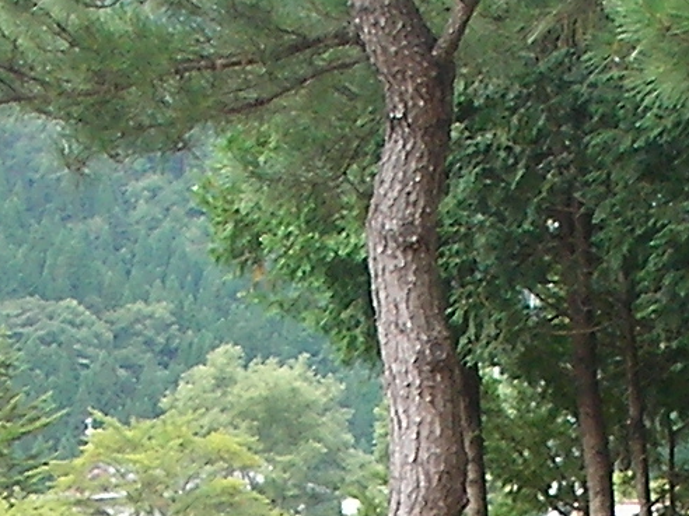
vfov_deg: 7.3
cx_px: 406
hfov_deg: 9.9
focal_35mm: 200
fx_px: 3981
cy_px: 759
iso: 50
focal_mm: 6.3
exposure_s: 1/83.4
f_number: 4
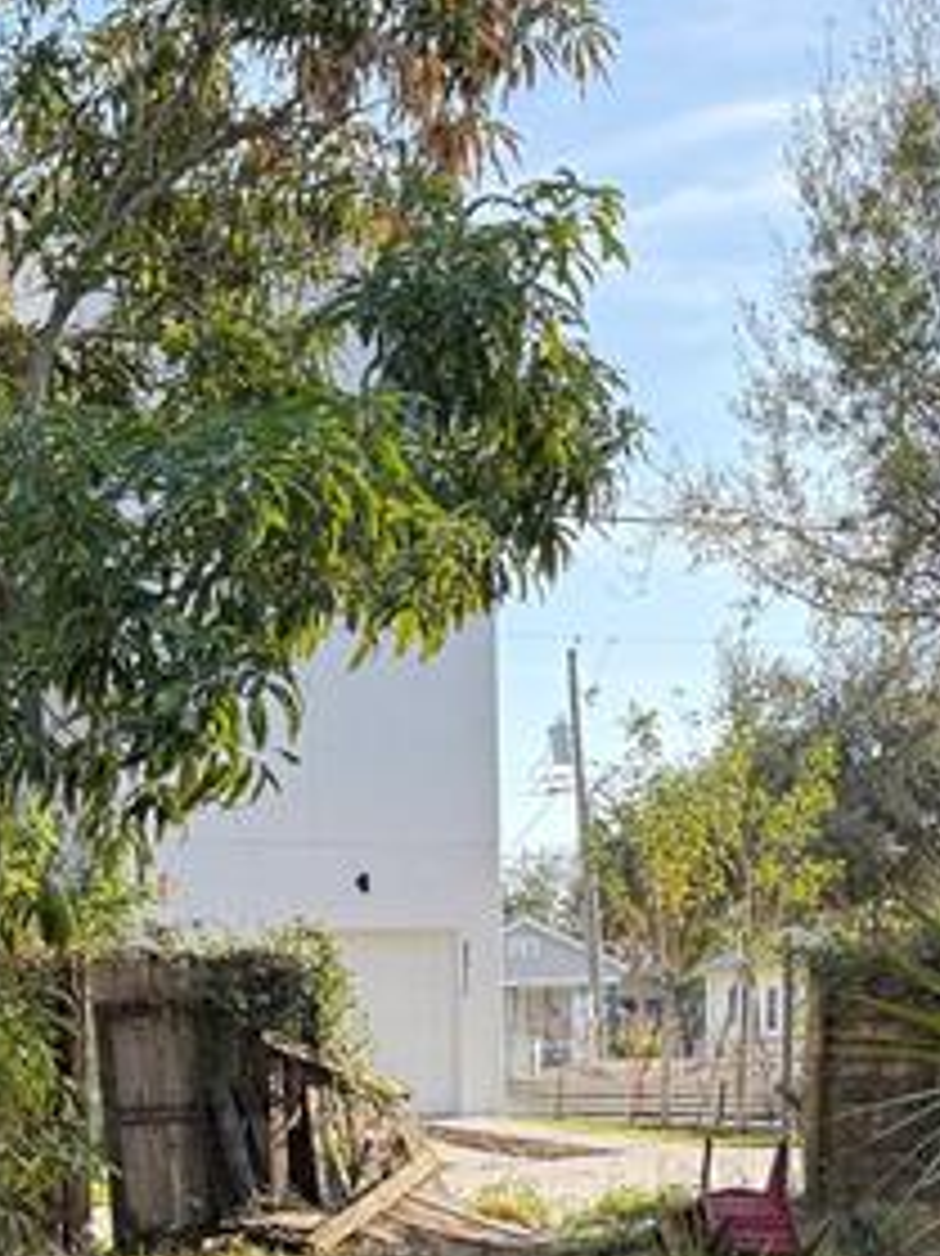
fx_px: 2391
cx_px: 373
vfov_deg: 27.3
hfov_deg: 22.2
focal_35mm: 66
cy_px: 1328
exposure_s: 1/1018
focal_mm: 6.76
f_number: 1.78
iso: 100
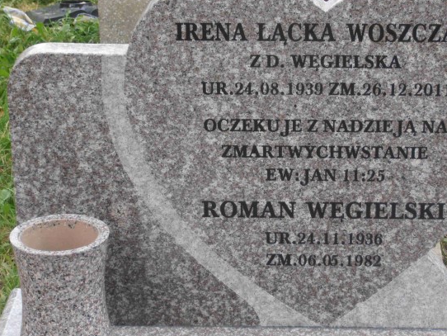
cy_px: 150
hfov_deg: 15.0
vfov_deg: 11.3
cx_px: 260
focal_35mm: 131
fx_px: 1692
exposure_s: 1/80
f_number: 5.5
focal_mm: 19.64
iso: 80
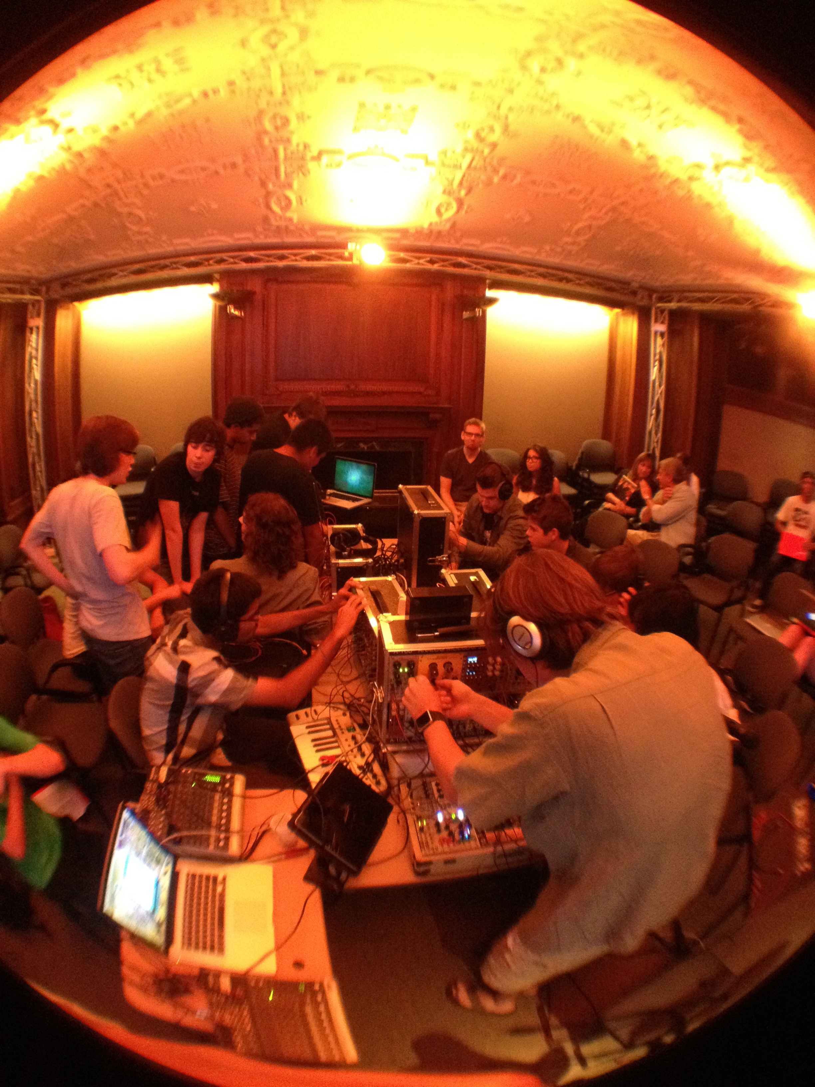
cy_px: 544
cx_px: 408
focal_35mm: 35
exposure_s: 1/15
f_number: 2.4
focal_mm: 4.28
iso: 500
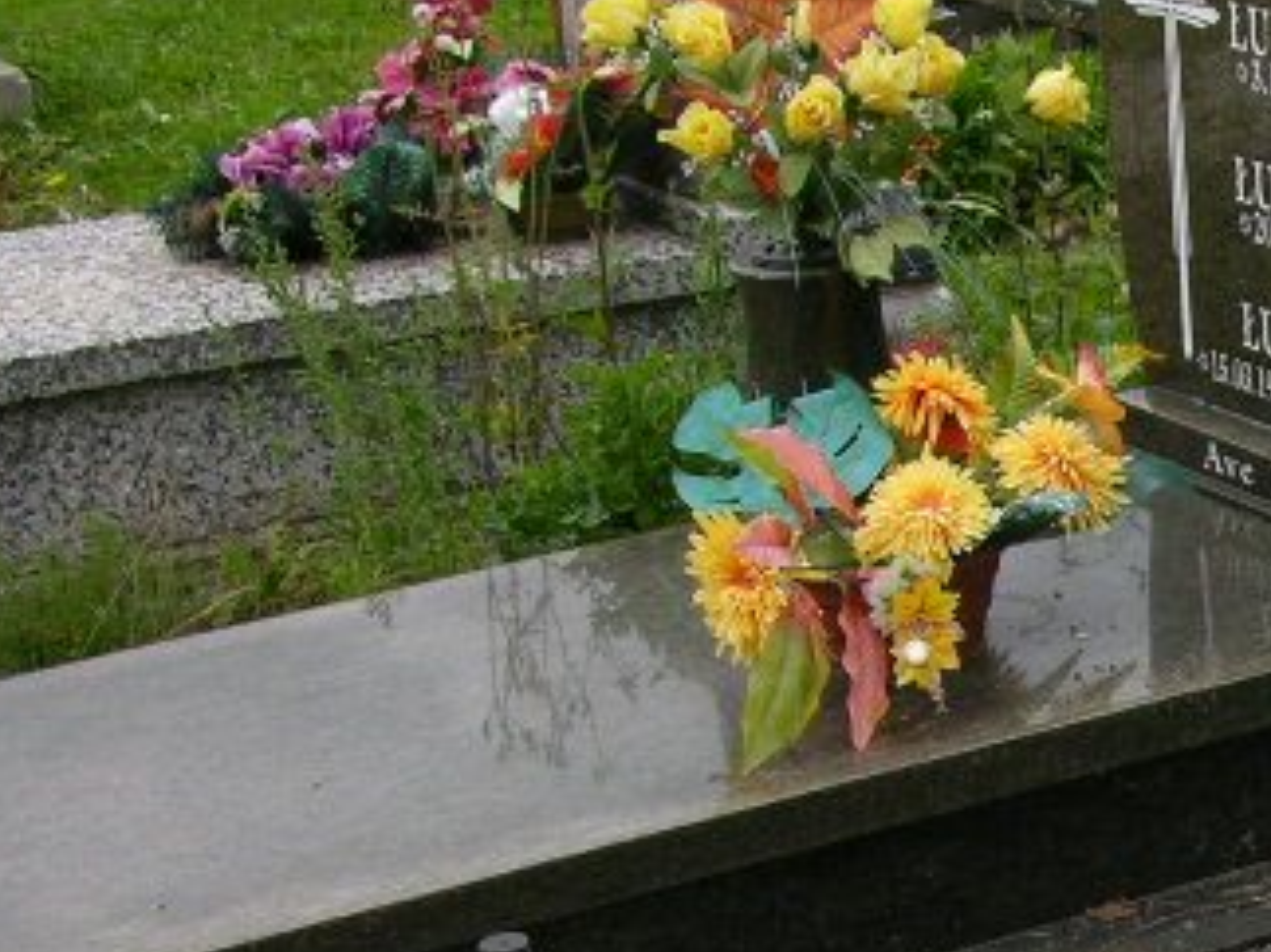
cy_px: 1160
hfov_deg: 16.5
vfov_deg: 13.0
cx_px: 1783
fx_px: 4074
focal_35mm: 111
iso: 50
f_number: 5
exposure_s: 1/182
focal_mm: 8.9
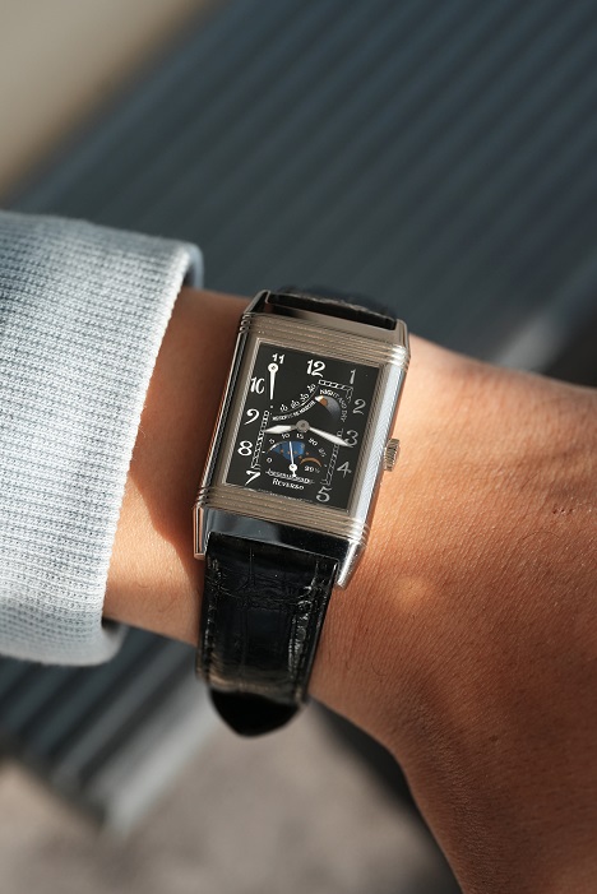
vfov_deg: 19.4
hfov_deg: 13.1
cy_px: 447
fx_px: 2609
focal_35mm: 105
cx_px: 298
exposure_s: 1/250
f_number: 4.5
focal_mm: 105
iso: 1250
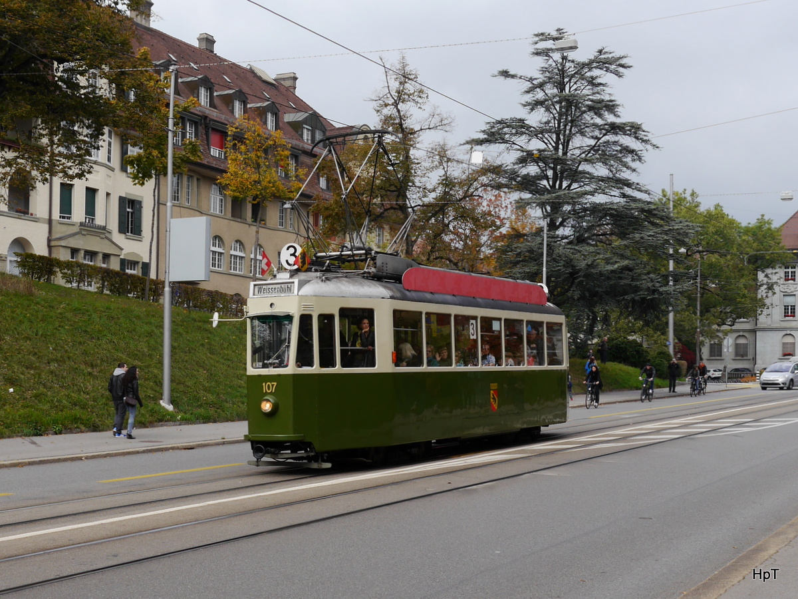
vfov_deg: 44.2
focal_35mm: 32
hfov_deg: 56.8
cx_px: 399
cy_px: 300
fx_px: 738
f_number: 6.3
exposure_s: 1/320
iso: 160
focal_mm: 16
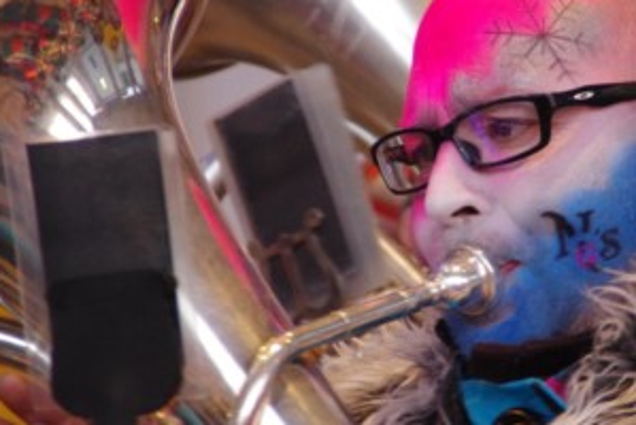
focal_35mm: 500
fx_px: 8842
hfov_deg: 4.1
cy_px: 199
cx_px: 521
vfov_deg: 2.8
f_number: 6.3
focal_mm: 200
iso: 3200
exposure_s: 1/40
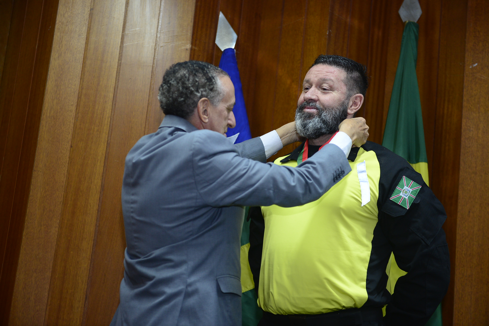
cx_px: 244
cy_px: 163
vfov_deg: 19.5
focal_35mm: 70
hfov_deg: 28.8
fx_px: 951
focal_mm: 70
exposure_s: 1/125
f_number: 4
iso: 1600
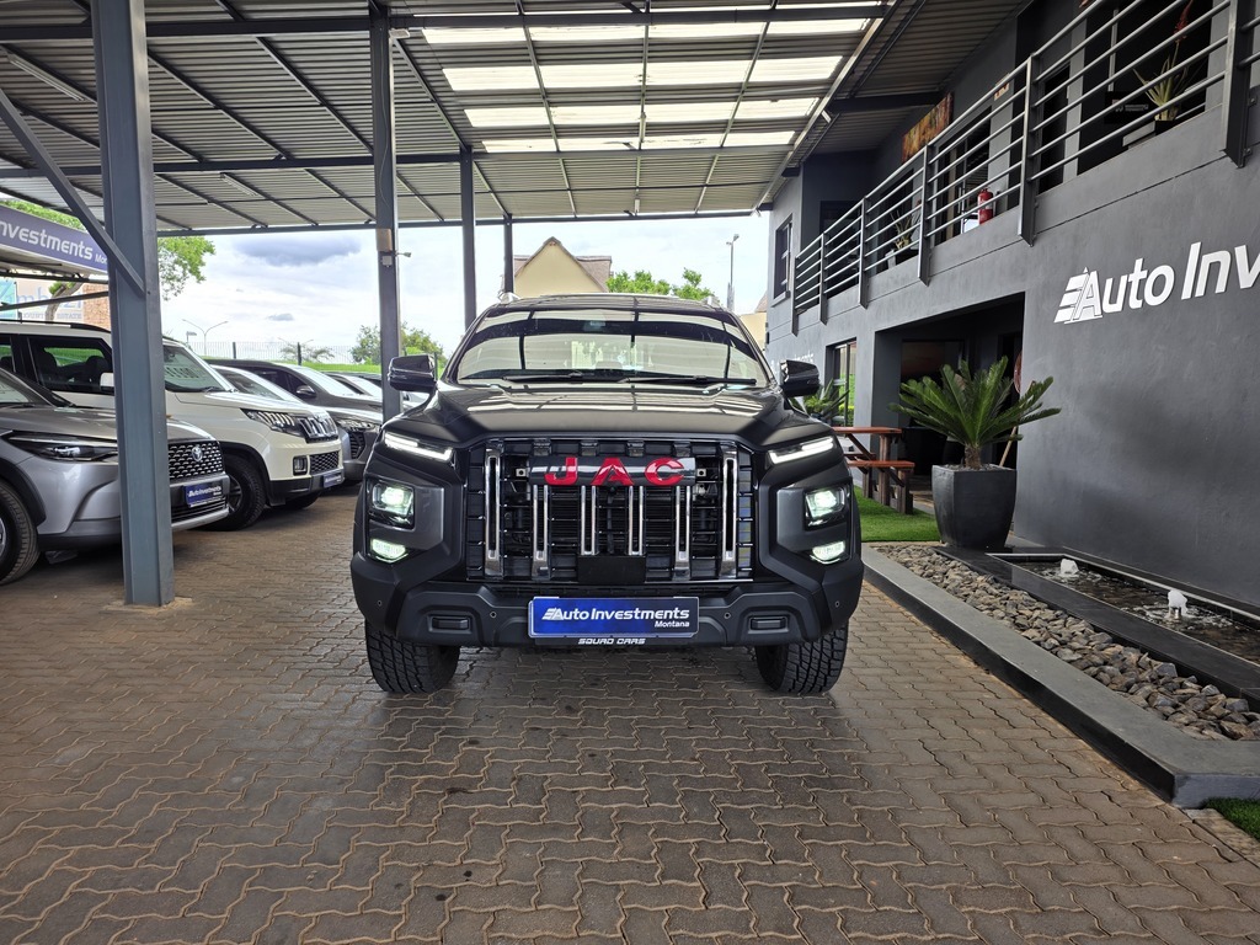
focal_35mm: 23
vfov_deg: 58.9
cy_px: 472
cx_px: 630
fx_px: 837
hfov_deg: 73.9
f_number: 1.7
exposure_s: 1/156
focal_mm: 6.25
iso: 20
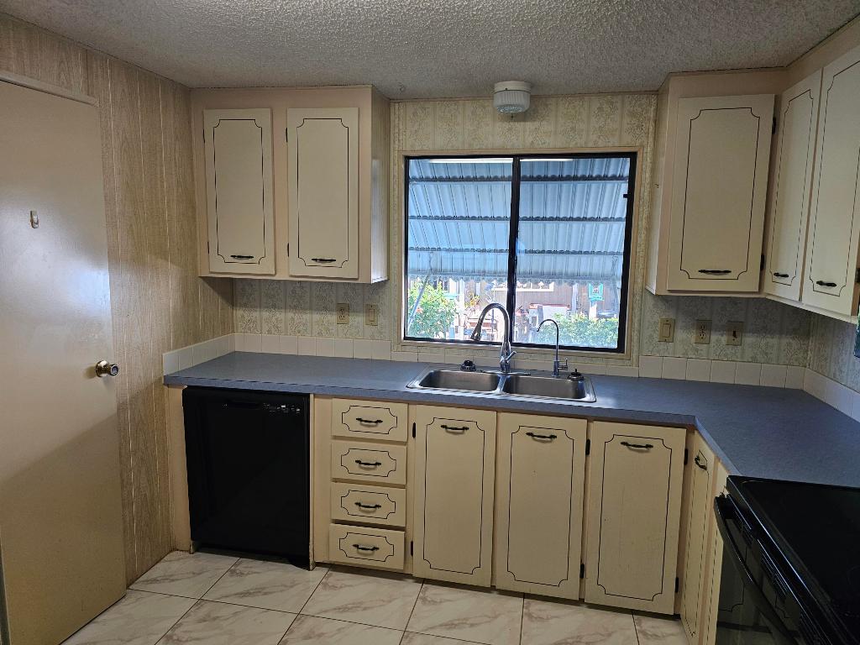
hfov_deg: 73.9
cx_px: 430
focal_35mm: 23
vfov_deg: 58.9
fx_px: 571
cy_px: 322
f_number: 1.7
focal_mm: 6.3
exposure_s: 1/120
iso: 80
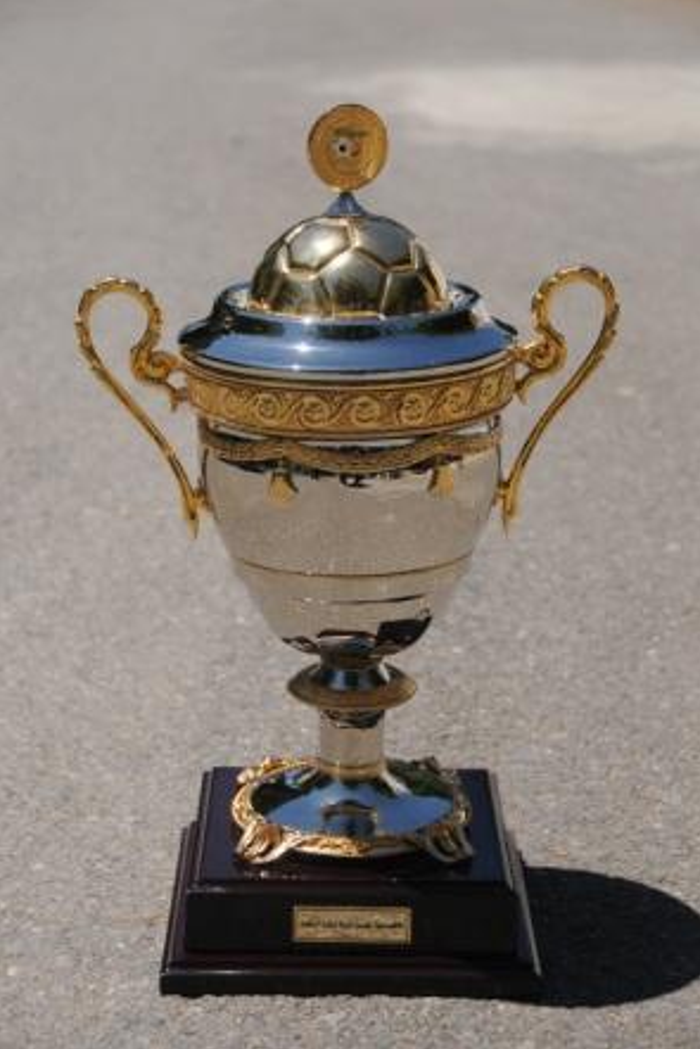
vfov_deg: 23.9
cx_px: 351
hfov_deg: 16.1
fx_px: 2477
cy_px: 520
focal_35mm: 85
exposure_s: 1/8000
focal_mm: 56
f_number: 4.8
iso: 800
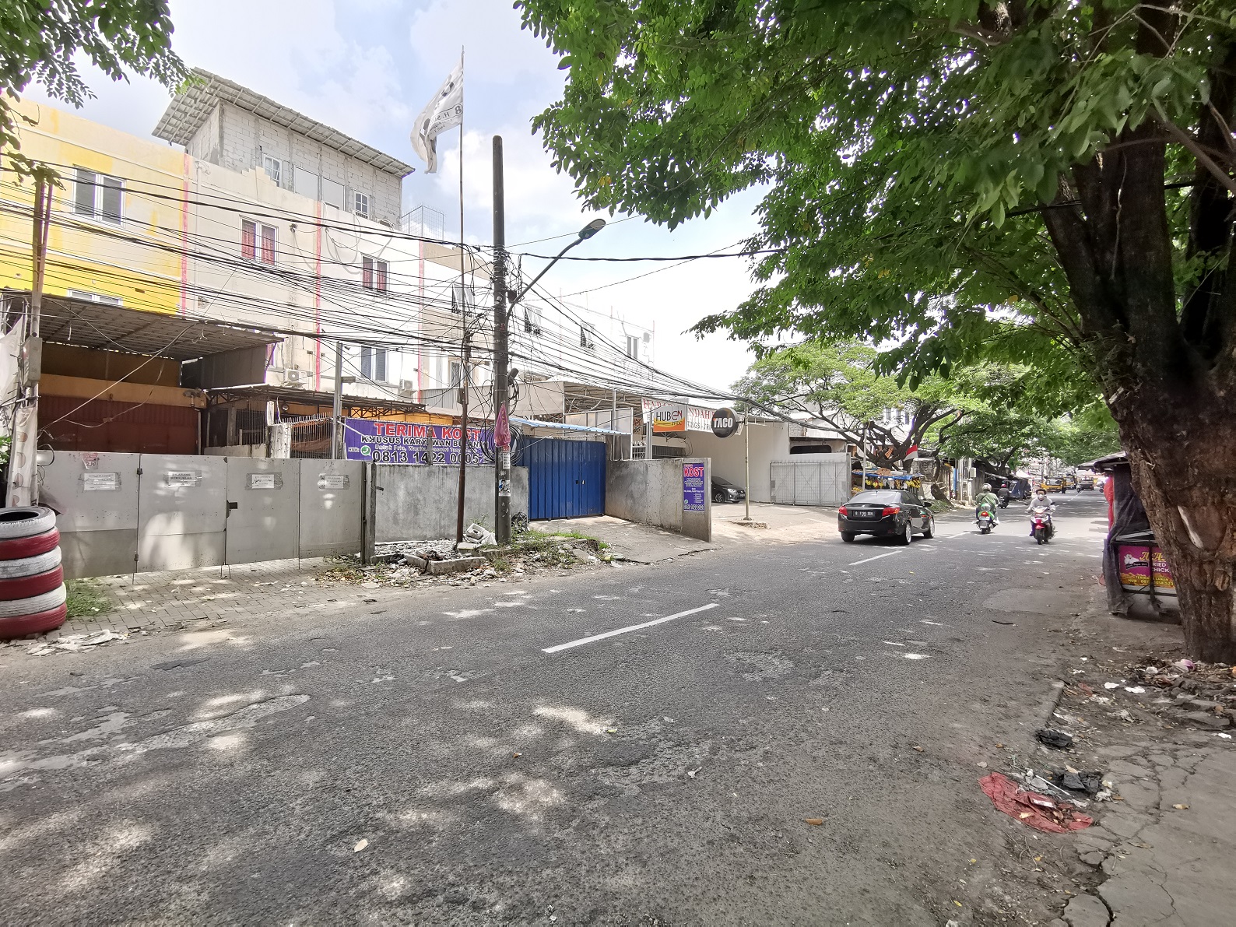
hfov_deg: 94.5
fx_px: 571
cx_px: 618
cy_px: 464
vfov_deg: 78.1
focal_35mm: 16
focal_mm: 2.35
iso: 50
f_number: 2.2
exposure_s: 1/372
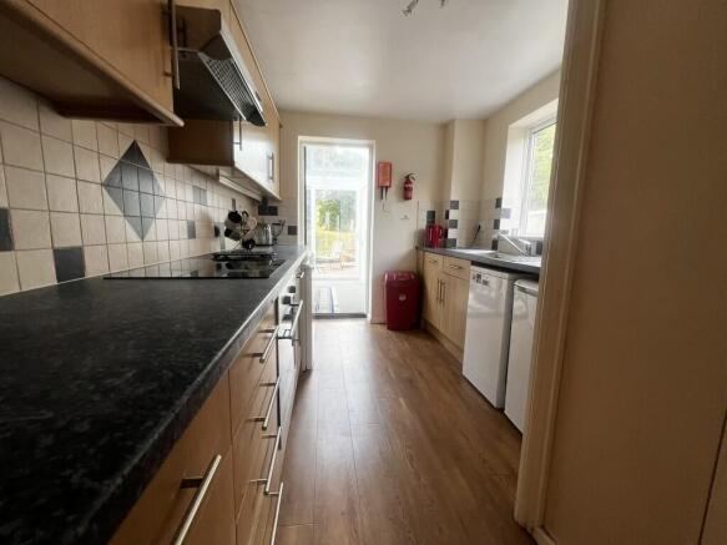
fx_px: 273
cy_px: 272
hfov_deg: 106.2
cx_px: 364
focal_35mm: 13
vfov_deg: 89.9
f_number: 1.8
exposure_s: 1/99
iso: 40
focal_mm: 1.57
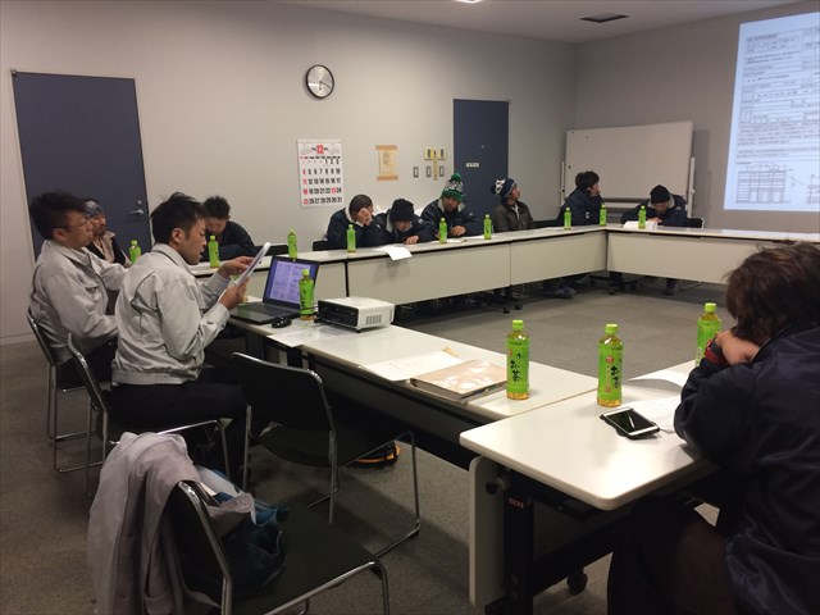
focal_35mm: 29
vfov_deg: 48.2
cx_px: 410
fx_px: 687
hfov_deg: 61.7
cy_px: 308
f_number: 2.2
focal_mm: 4.15
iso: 80
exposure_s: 1/30
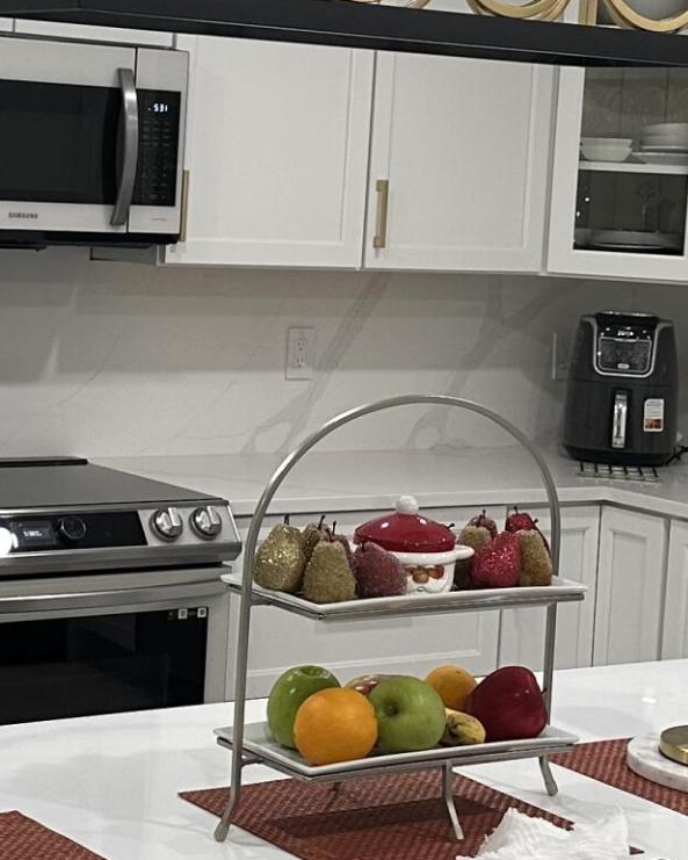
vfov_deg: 21.0
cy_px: 306
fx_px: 2316
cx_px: 252
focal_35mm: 91
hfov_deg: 16.9
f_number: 1.78
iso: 160
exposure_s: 1/120
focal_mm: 6.86
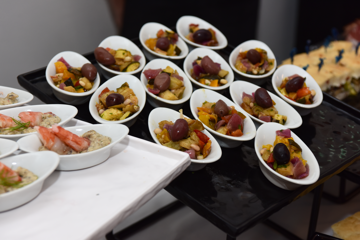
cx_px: 180
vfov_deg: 24.2
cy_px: 120
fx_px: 560
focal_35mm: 56
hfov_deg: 35.6
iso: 500
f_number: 6.3
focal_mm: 56
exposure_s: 1/60
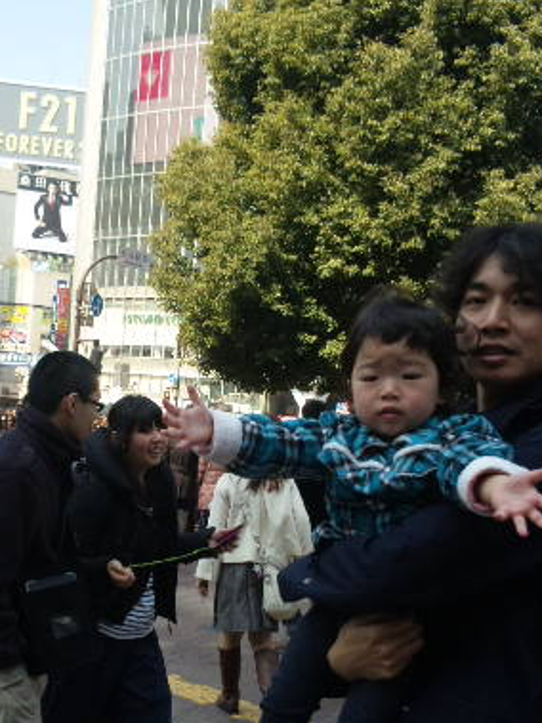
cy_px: 502
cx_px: 229
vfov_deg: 38.3
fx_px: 1024
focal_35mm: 49
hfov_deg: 29.6
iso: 100
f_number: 2.8
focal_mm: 4.82
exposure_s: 1/478
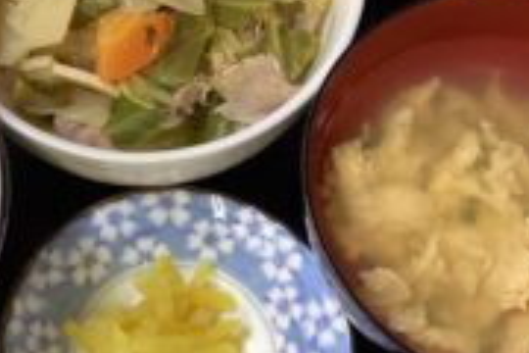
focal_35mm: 67
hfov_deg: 29.6
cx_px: 134
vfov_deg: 20.3
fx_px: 984
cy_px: 137
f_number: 2.4
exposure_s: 1/60
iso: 160
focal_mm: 3.3
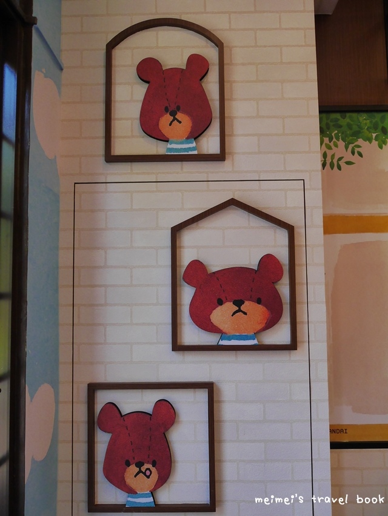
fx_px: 418
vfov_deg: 63.4
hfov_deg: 49.8
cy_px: 258
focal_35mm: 28
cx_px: 194
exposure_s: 1/160
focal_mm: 14
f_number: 6.3
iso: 800
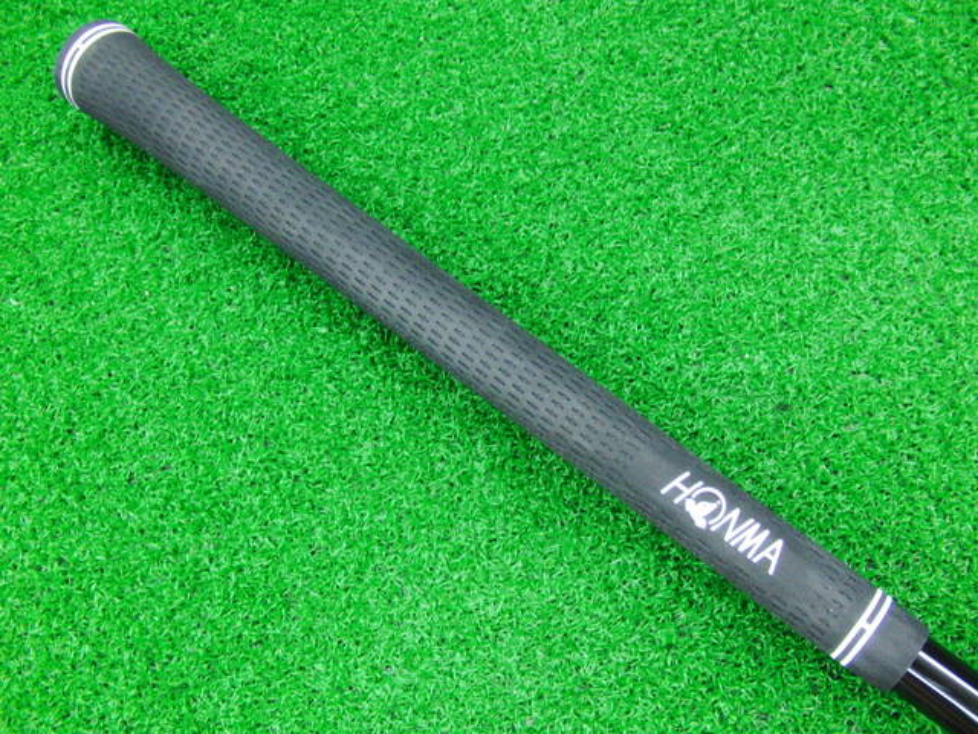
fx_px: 1045
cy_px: 367
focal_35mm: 37
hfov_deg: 50.1
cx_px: 489
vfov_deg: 38.7
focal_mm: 6.42
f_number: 3.6
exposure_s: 1/15
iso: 400
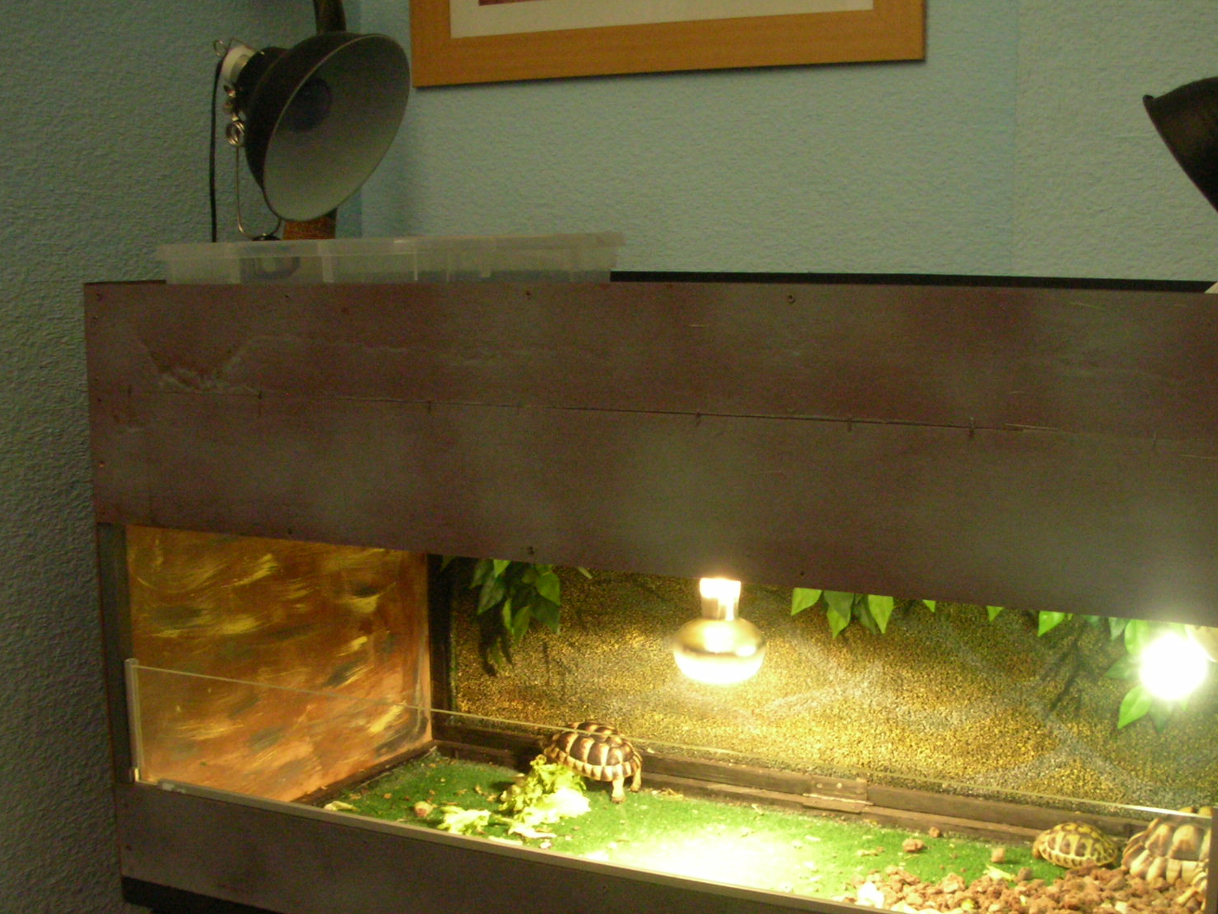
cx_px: 617
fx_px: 1689
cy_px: 573
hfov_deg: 39.7
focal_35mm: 48
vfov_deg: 30.1
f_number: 3
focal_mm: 5.8
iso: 200
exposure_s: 1/16.6
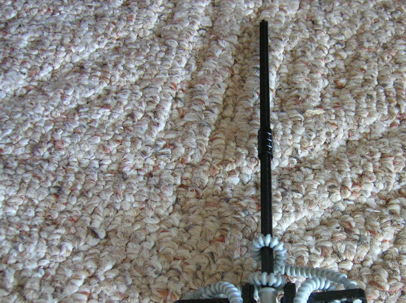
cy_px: 191
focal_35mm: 53
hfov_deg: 35.8
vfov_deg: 27.4
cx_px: 279
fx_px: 621
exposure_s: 1/4.4
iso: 159
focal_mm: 5.7
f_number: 2.9
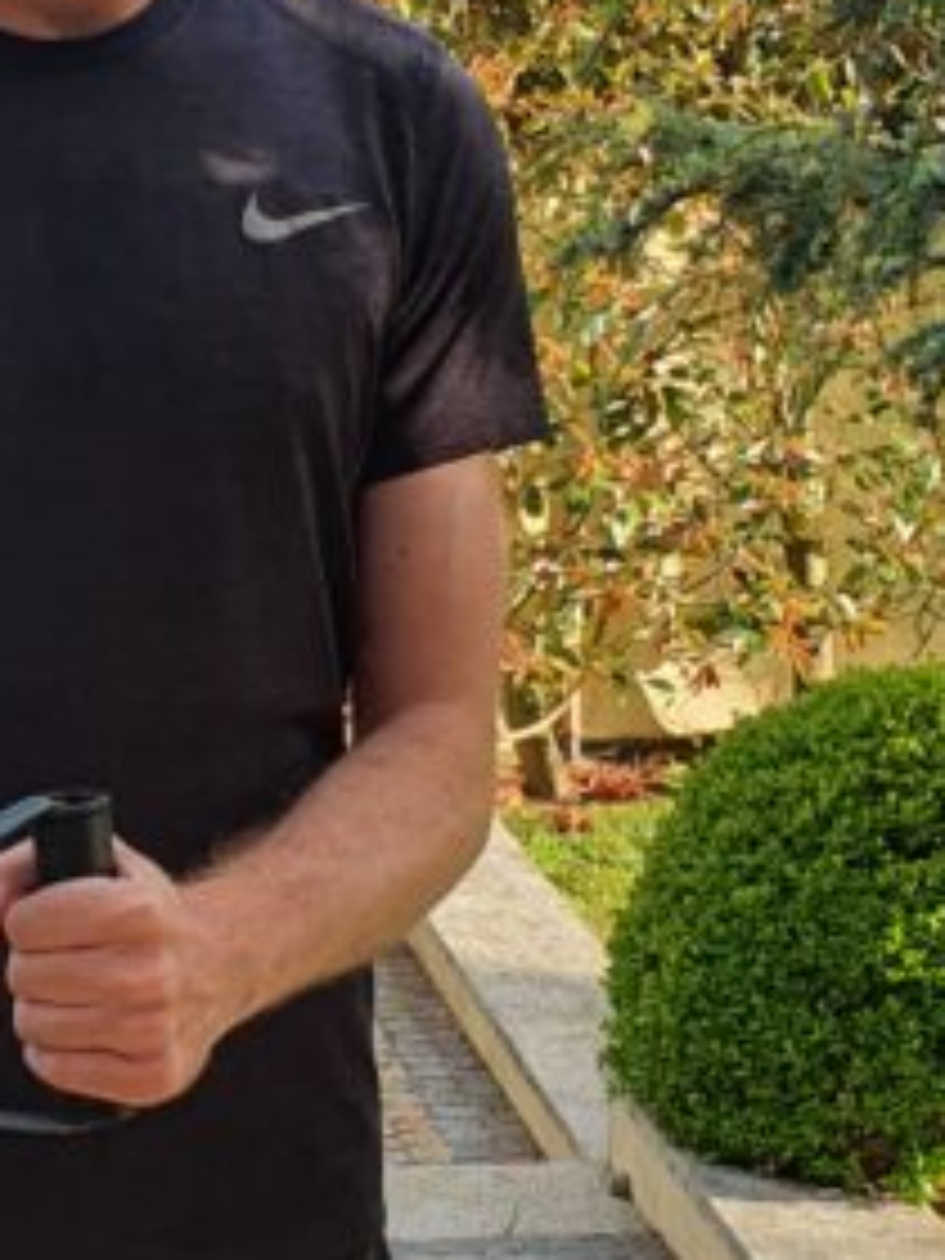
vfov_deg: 20.6
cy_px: 436
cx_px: 18
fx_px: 3458
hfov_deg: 15.3
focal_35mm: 95
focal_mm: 4.32
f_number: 2.4
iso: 50
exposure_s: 1/348
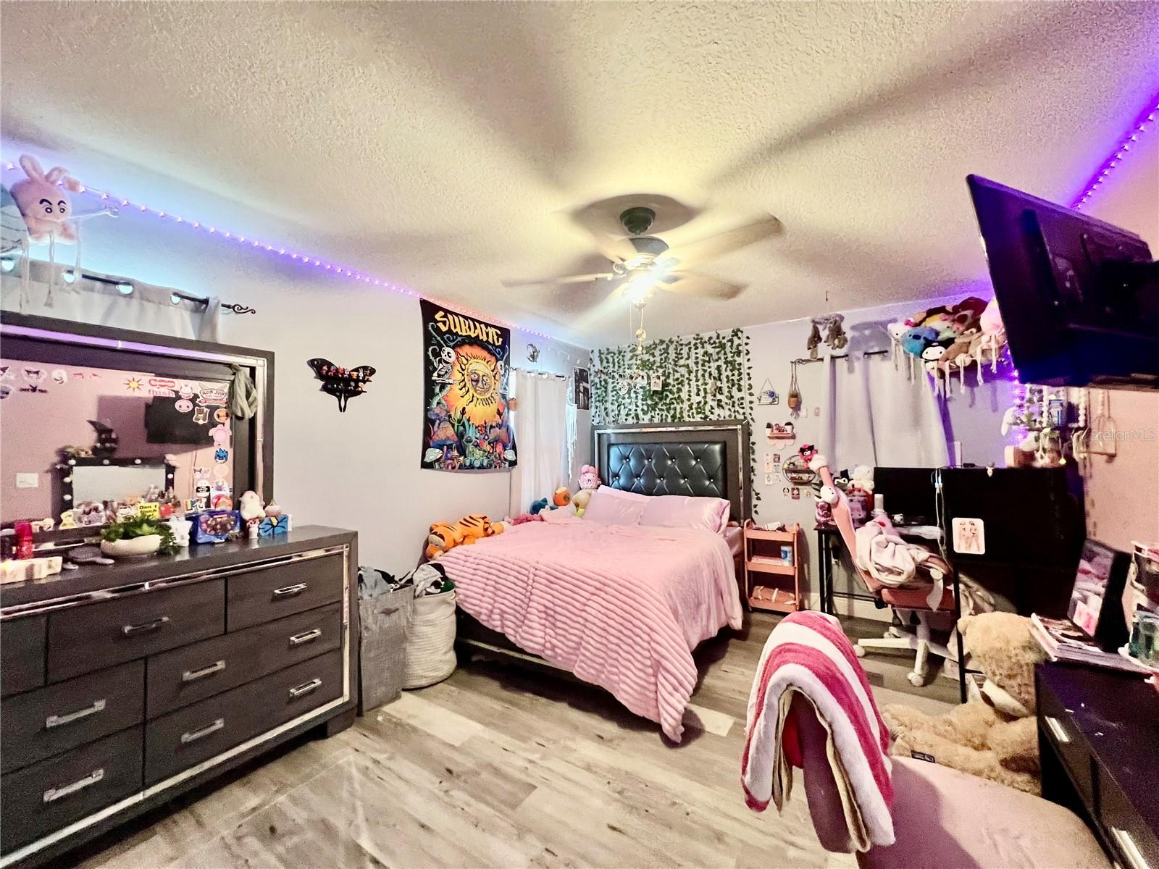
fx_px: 435
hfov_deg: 106.2
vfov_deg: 89.9
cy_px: 434
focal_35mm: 13
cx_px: 580
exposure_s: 1/60
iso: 500
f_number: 1.8
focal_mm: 1.57
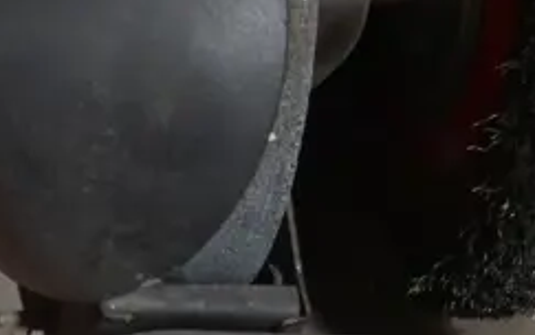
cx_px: -423
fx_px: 2611
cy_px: 36
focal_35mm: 179
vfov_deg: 7.3
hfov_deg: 10.9
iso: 800
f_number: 4.4
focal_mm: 20
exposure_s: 1/60
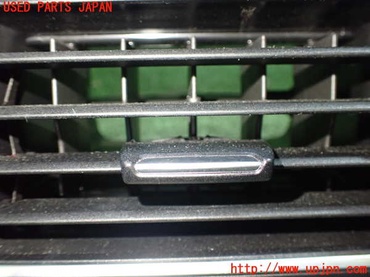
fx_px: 321
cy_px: 138
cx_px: 185
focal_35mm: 30
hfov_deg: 60.0
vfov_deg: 46.8
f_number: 2.3
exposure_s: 1/30
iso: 800
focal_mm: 5.4
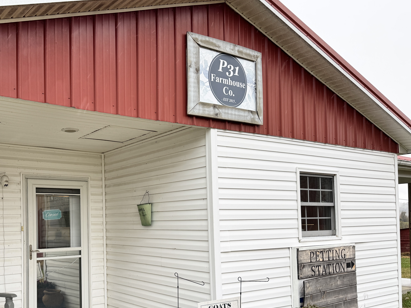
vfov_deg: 40.0
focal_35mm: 35
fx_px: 416
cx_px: 119
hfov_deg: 51.1
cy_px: 214
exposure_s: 1/230
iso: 64
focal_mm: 6.76
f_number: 1.78
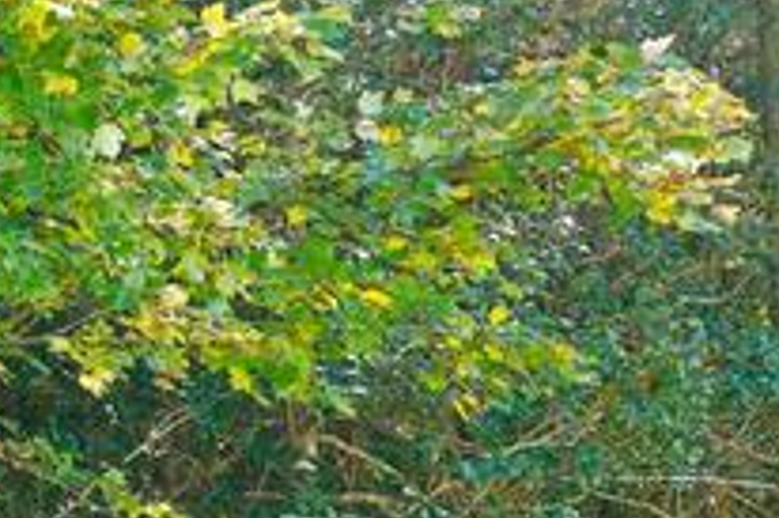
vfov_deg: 11.8
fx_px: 2422
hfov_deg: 14.3
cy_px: 734
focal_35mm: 112
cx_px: -904
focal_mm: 16
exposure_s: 1/60
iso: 100
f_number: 4
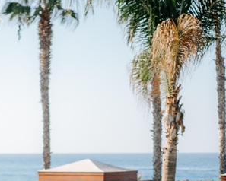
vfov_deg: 11.0
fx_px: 930
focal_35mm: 139
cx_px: 14
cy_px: 197
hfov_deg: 13.7
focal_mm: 55
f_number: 1.8
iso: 100
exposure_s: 1/1600
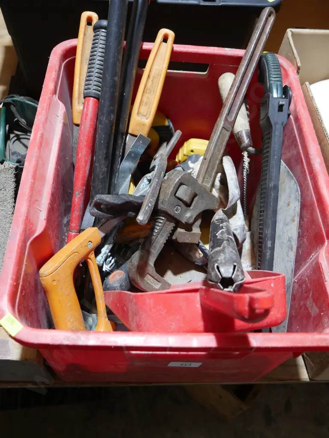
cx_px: 164
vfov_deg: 56.8
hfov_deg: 44.2
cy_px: 219
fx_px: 405
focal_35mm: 32
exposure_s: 1/60
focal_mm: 16
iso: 500
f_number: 3.6
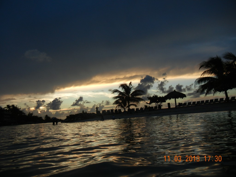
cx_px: 118
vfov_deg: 46.8
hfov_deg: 60.0
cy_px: 88
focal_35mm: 30
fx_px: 205
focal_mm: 5.4
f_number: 3.5
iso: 160
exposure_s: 1/366
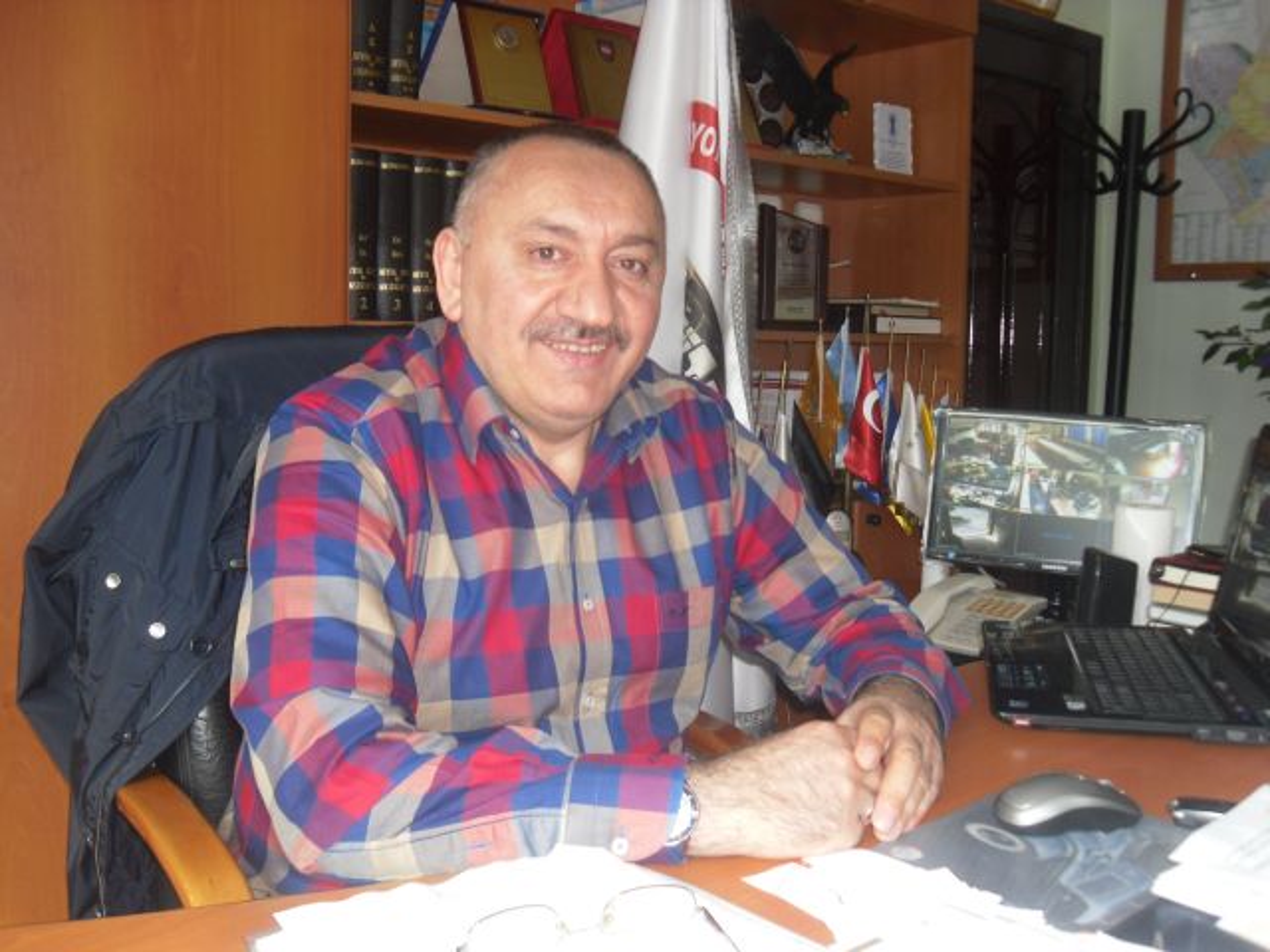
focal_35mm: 34
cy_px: 476
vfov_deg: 41.8
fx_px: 1247
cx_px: 635
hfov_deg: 54.0
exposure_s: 1/45
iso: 100
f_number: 2.8
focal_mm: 6
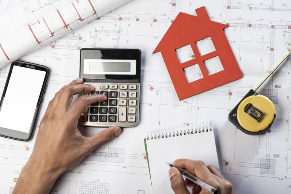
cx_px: 146
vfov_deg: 18.2
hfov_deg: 27.0
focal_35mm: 75
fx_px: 606
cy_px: 97
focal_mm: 75
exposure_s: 1/160
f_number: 9
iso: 100
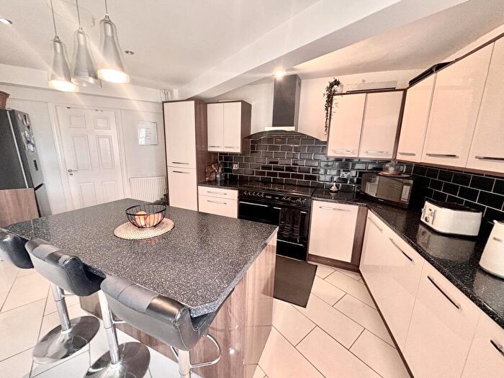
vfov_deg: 85.7
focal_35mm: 14
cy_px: 189
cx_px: 252
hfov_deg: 102.1
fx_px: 204
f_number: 2.2
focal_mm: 2.22
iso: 500
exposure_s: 1/50
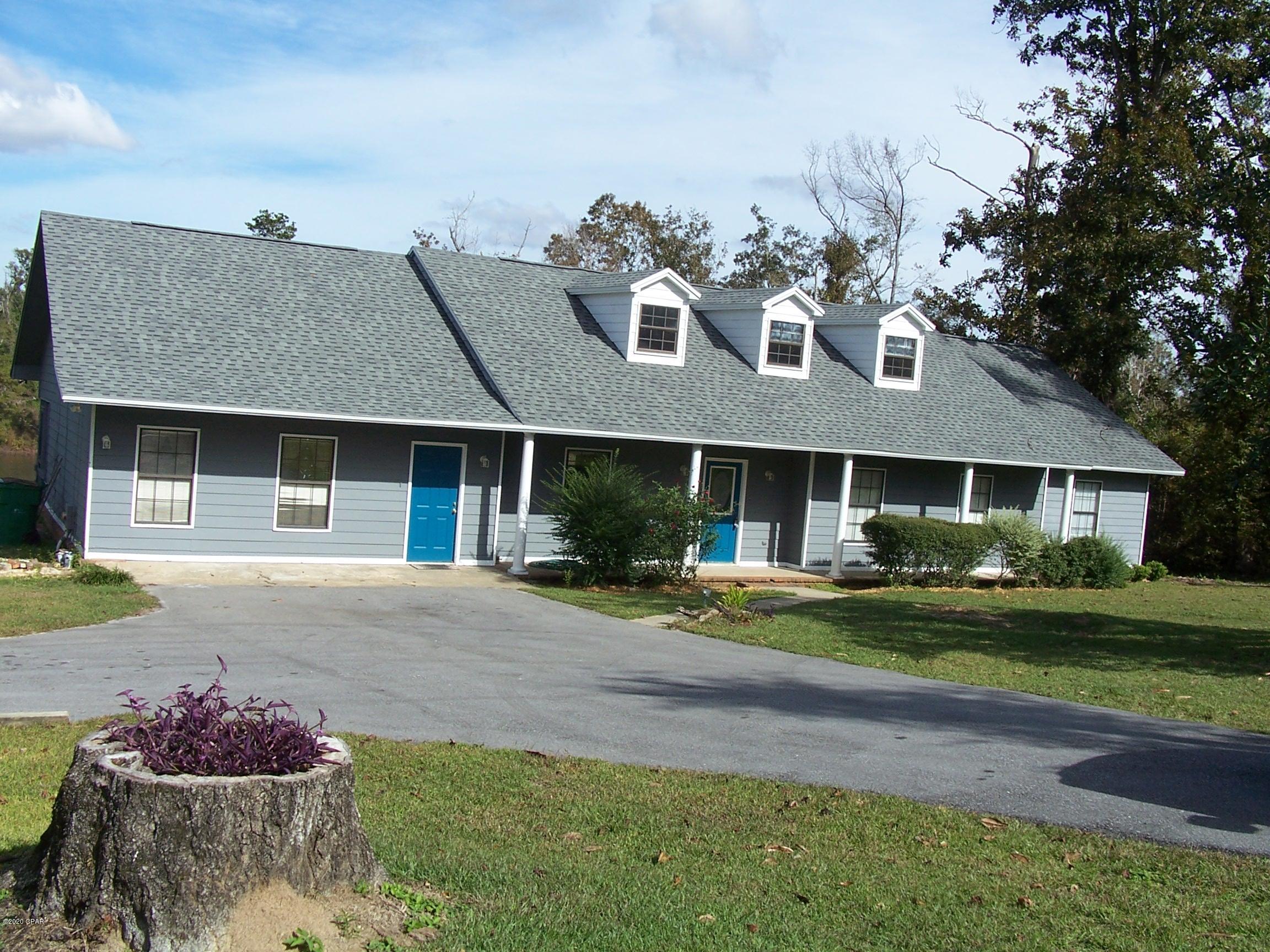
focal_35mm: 35
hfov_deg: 52.6
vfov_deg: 40.7
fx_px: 1284
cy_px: 476
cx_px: 635
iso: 80
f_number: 4
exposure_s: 1/750
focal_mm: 6
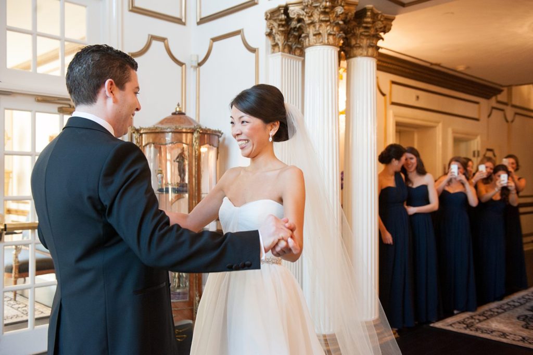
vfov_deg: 37.8
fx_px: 518
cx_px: 266
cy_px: 178
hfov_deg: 54.4
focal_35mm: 35
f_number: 4
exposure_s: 1/100
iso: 1600
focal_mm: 35
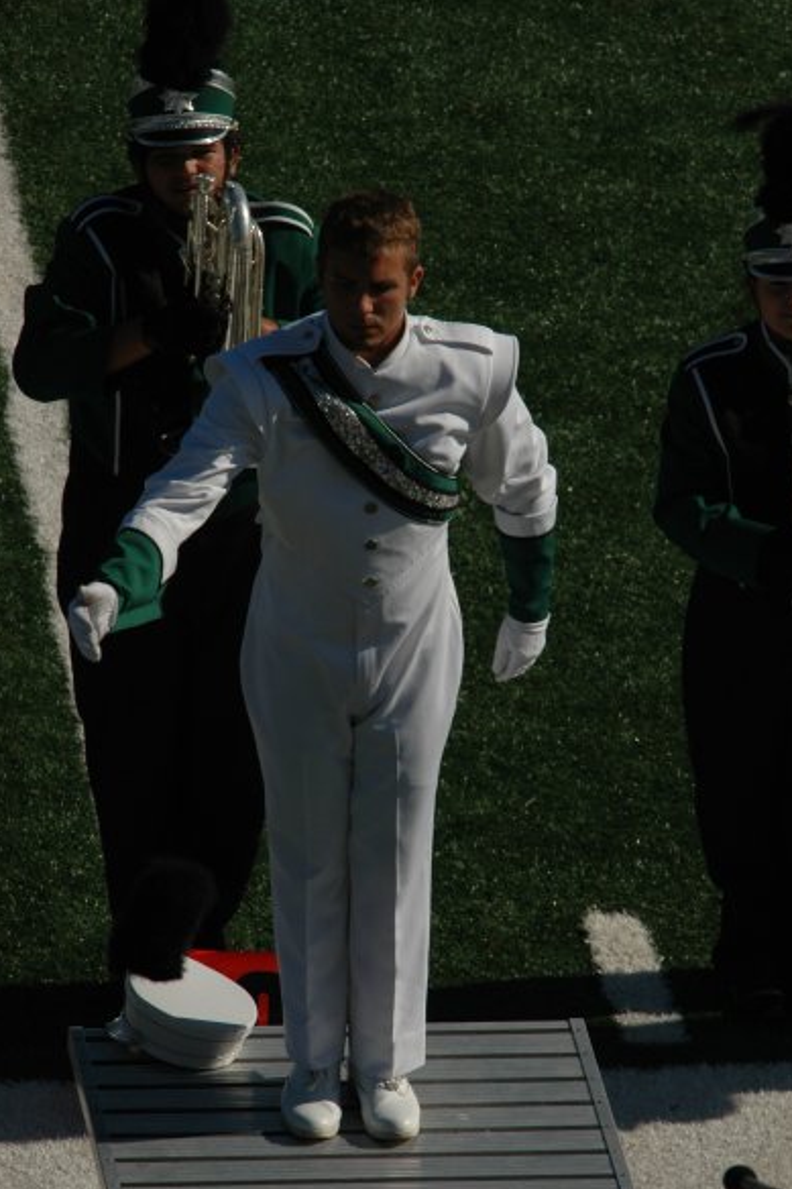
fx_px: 10169
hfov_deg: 4.5
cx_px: 394
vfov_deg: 6.7
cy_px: 594
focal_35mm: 308
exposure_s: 1/640
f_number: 6.3
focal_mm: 200
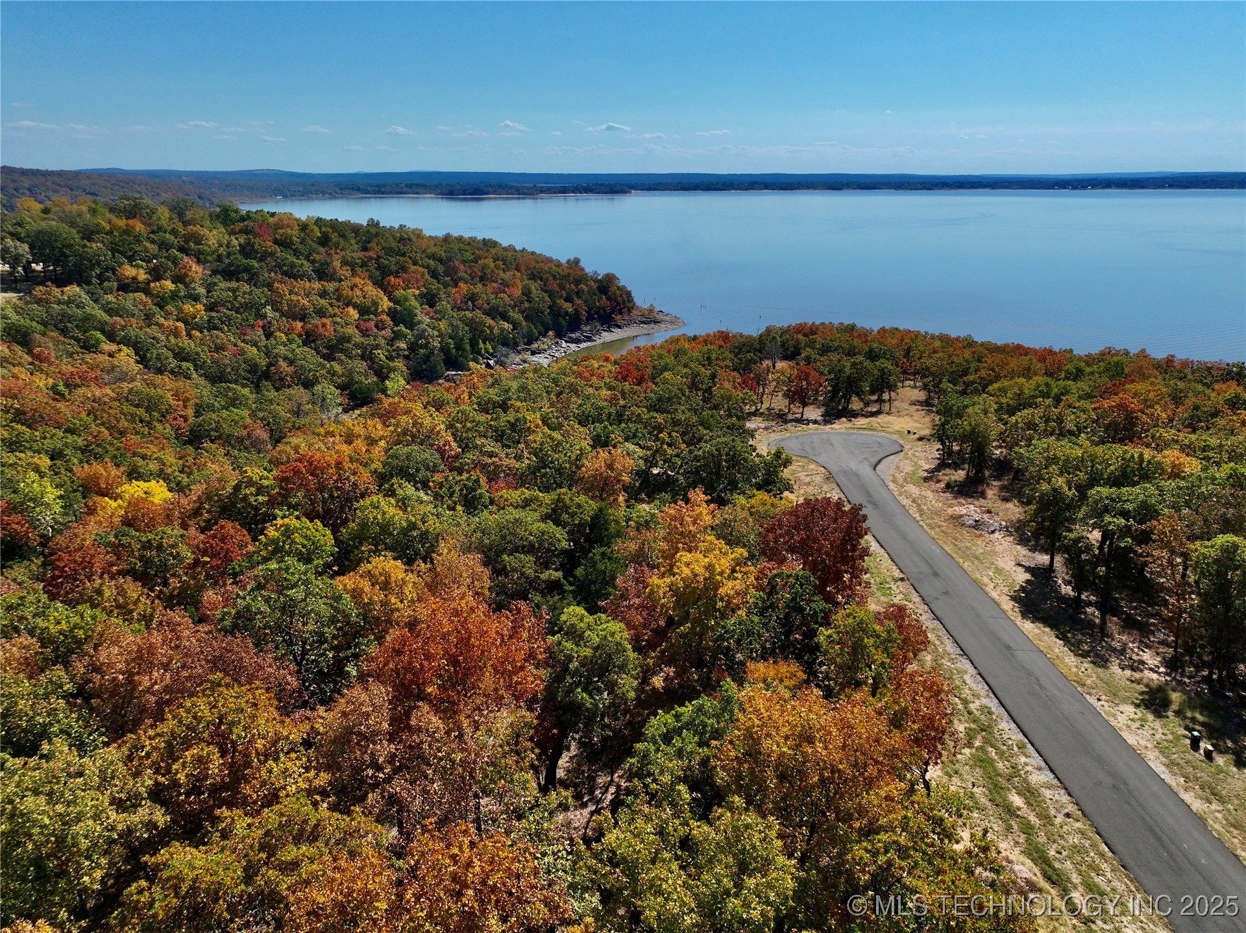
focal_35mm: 24
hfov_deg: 71.6
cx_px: 623
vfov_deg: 56.8
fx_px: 863
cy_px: 466
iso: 220
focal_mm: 12.29
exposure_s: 1/4000
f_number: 2.8
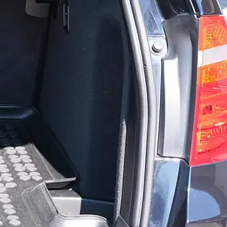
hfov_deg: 11.0
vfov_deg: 11.6
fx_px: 1113
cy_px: 58
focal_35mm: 150
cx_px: -169
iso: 320
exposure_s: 1/125
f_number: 5
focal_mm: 31.5
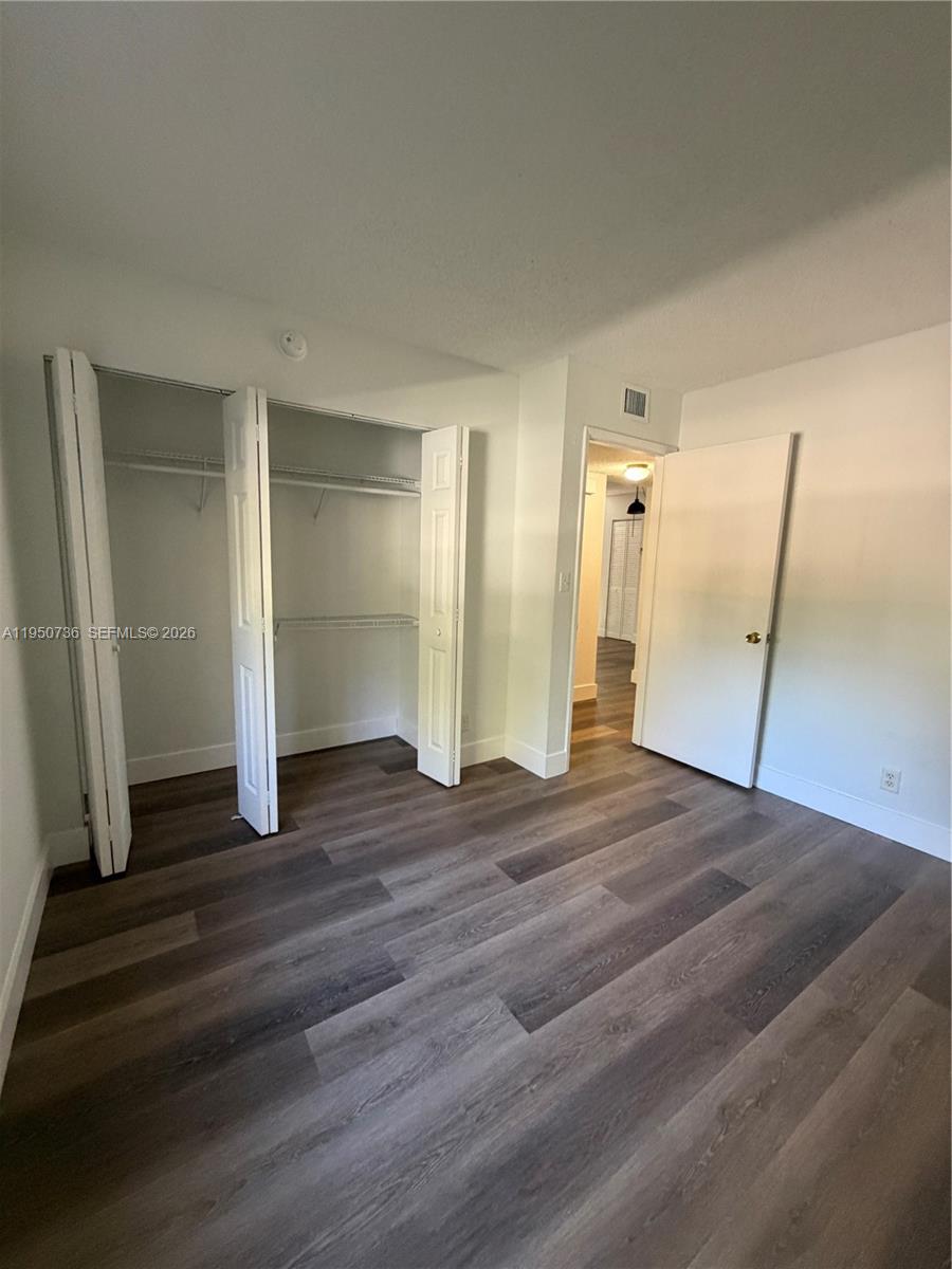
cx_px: 476
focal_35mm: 14
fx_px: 513
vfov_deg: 102.1
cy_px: 634
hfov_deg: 85.7
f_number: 2.2
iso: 500
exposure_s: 1/60
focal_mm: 2.22
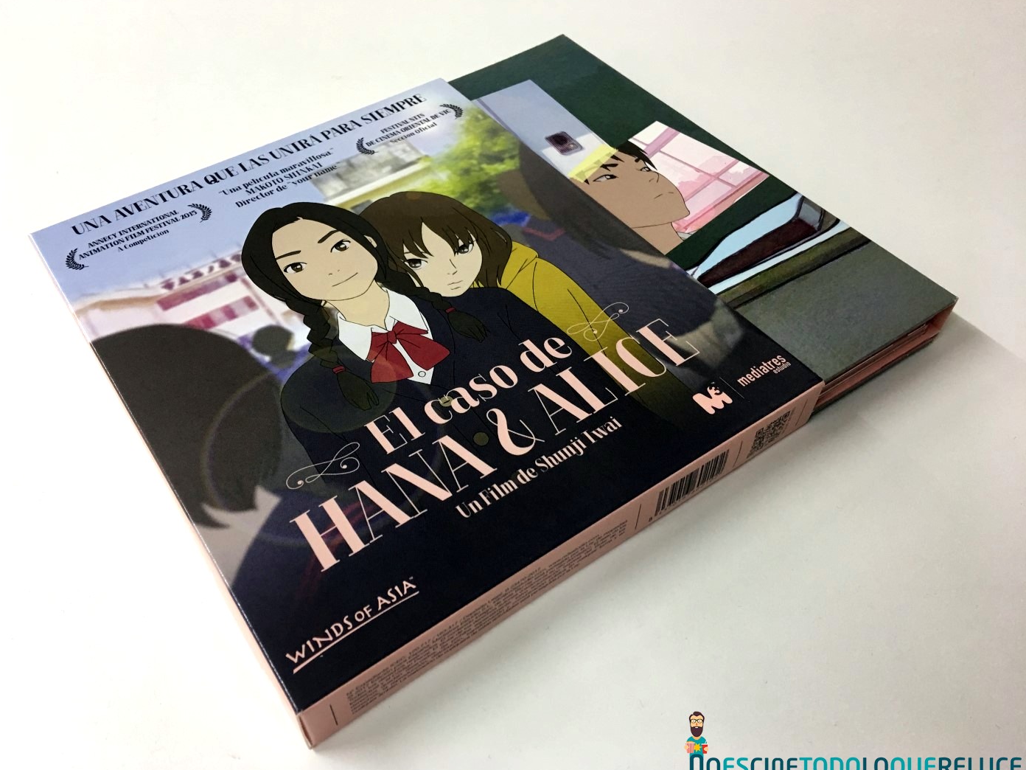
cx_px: 496
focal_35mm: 30
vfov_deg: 46.8
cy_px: 389
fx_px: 889
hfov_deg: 60.0
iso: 50
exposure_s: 1/17
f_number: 2.2
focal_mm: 4.15
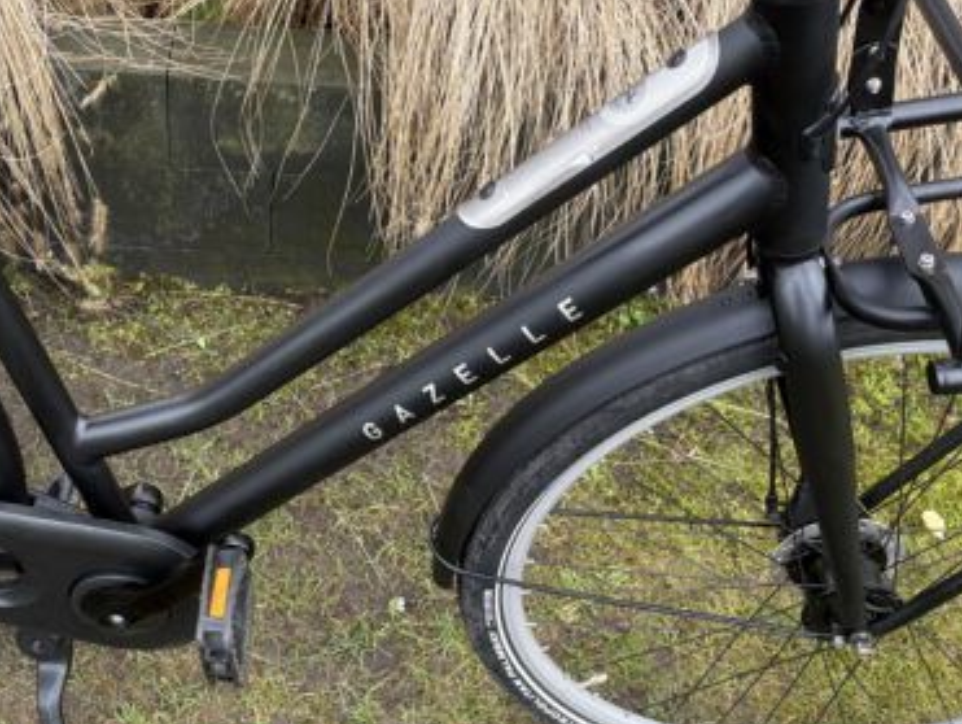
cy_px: 392
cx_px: 314
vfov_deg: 34.4
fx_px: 1168
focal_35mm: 42
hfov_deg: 44.1
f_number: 1.6
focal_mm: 5.96
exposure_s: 1/121
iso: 100
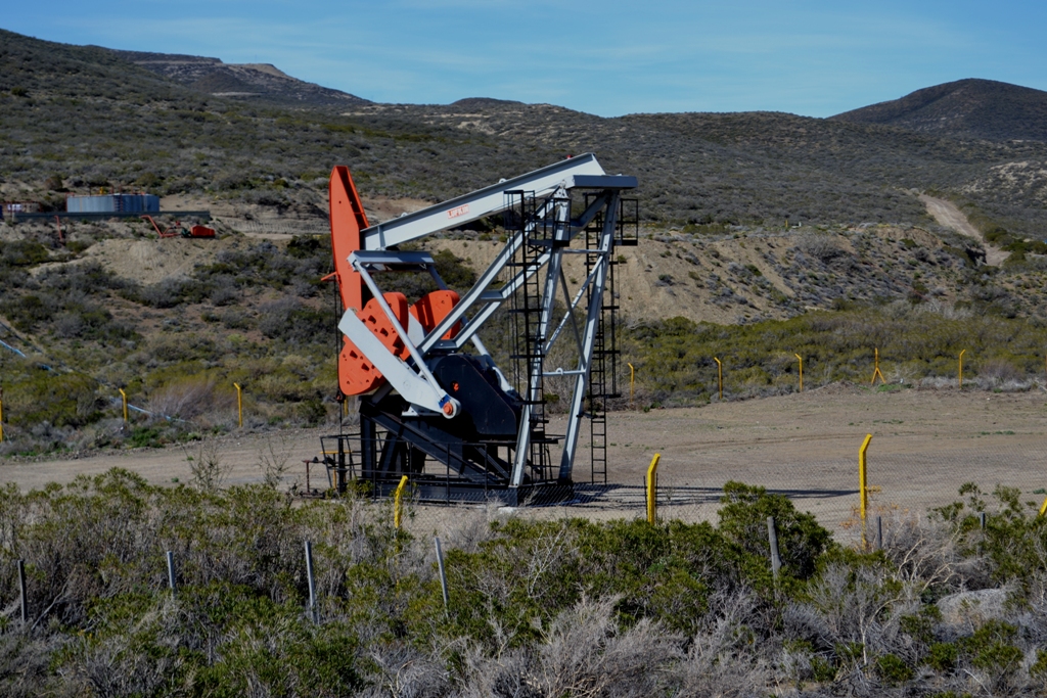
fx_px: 2400
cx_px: 524
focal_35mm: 82
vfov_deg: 16.6
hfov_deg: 24.6
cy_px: 349
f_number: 7.1
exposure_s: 1/200
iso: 100
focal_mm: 55
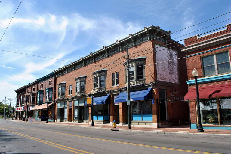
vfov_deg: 48.0
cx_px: 116
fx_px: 173
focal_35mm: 27
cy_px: 77
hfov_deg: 67.3
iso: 100
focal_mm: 18
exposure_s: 1/250
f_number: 8
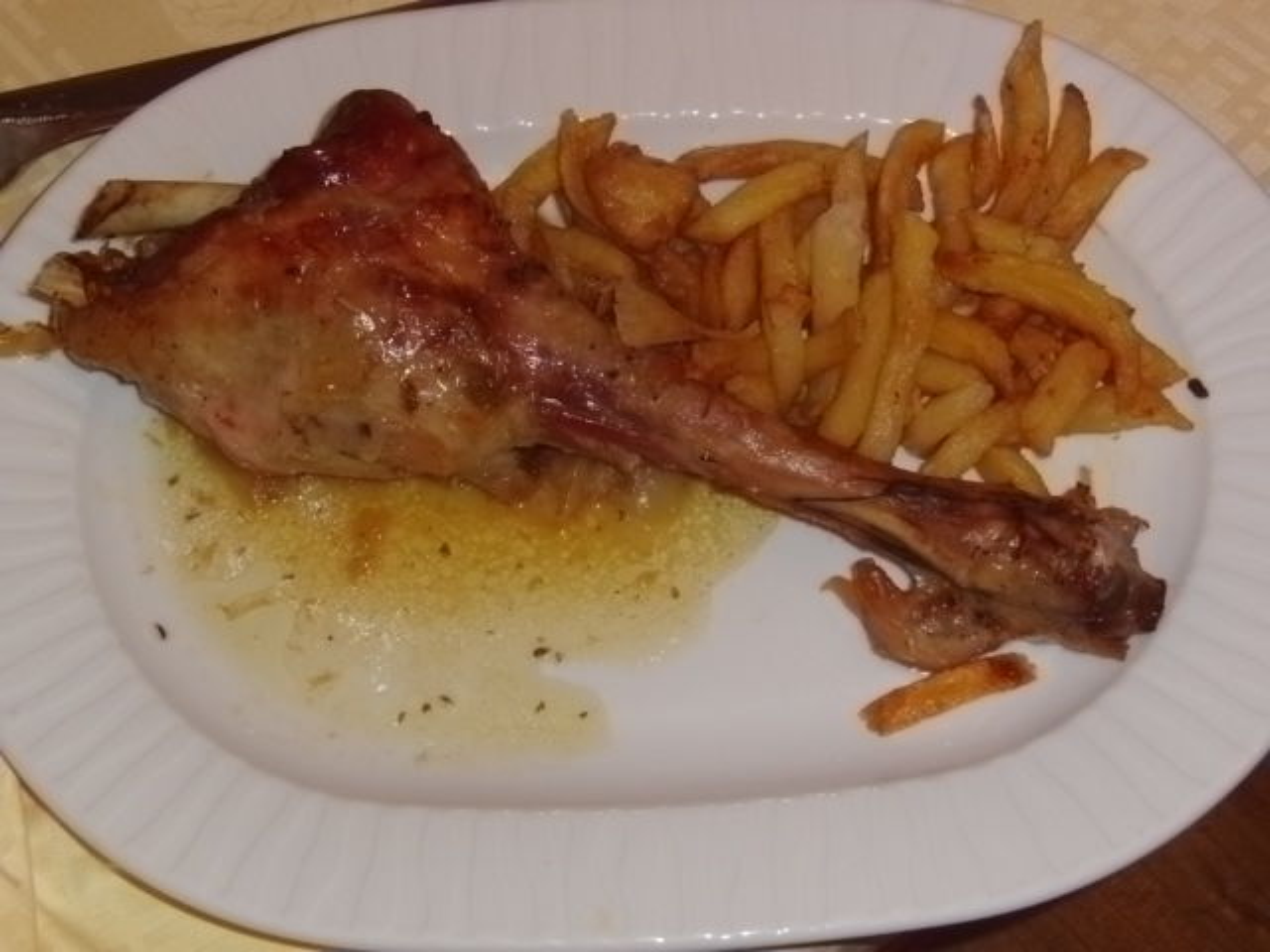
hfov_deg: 34.3
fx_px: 2055
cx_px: 635
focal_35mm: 56
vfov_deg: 26.1
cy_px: 476
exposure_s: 1/50
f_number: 4.2
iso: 250
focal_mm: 9.8
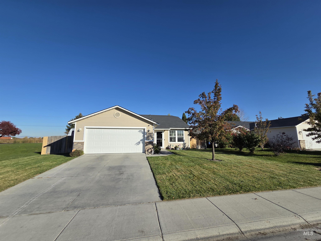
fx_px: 121
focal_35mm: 13
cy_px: 120
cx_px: 160
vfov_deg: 89.9
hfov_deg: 106.2
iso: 50
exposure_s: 1/2701
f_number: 2.2
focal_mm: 2.2
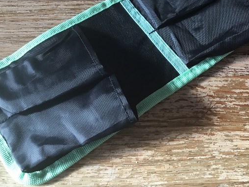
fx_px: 359
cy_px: 49
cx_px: 169
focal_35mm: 50
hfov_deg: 37.7
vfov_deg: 28.7
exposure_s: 1/33
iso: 25
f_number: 2.4
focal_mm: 3.3
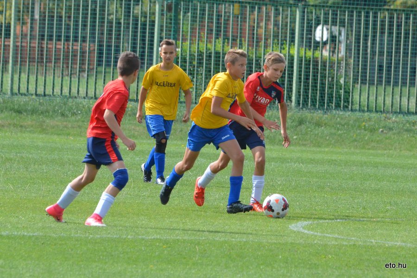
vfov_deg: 3.1
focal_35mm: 450
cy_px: 139
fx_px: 5212
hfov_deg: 4.6
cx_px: 208
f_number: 11
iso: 2500
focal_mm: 300
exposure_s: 1/2000
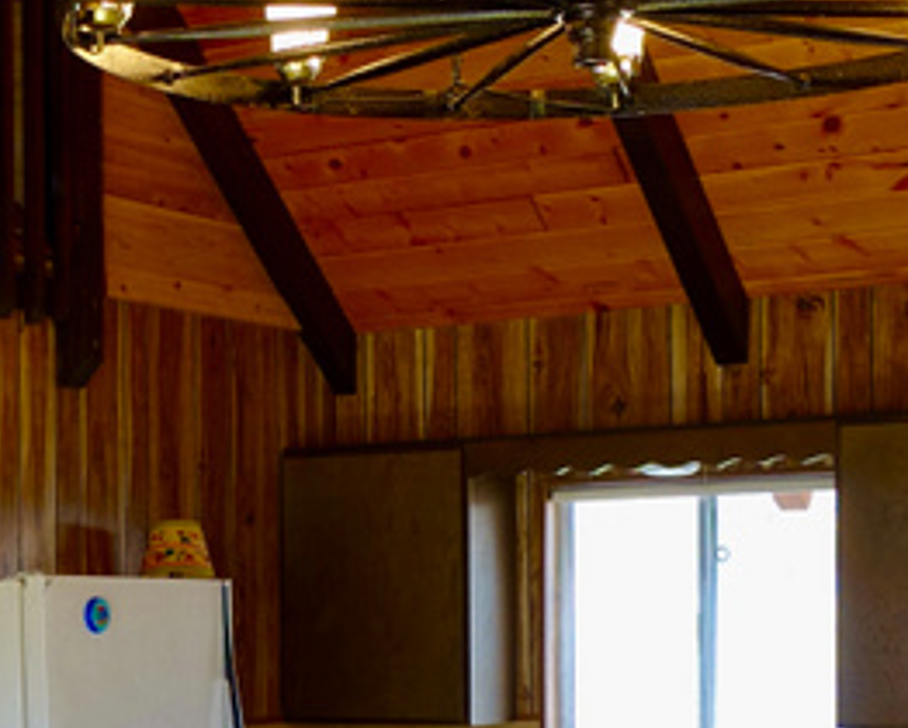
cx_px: 107
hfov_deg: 21.3
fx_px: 2367
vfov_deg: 17.1
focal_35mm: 88
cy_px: 716
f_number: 2.8
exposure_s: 1/30
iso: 125
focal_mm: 8.8
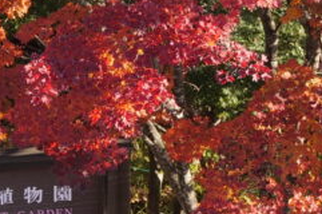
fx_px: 3064
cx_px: 842
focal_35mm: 343
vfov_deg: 3.9
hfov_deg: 5.7
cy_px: -329
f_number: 3.2
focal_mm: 43
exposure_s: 1/125
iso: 100
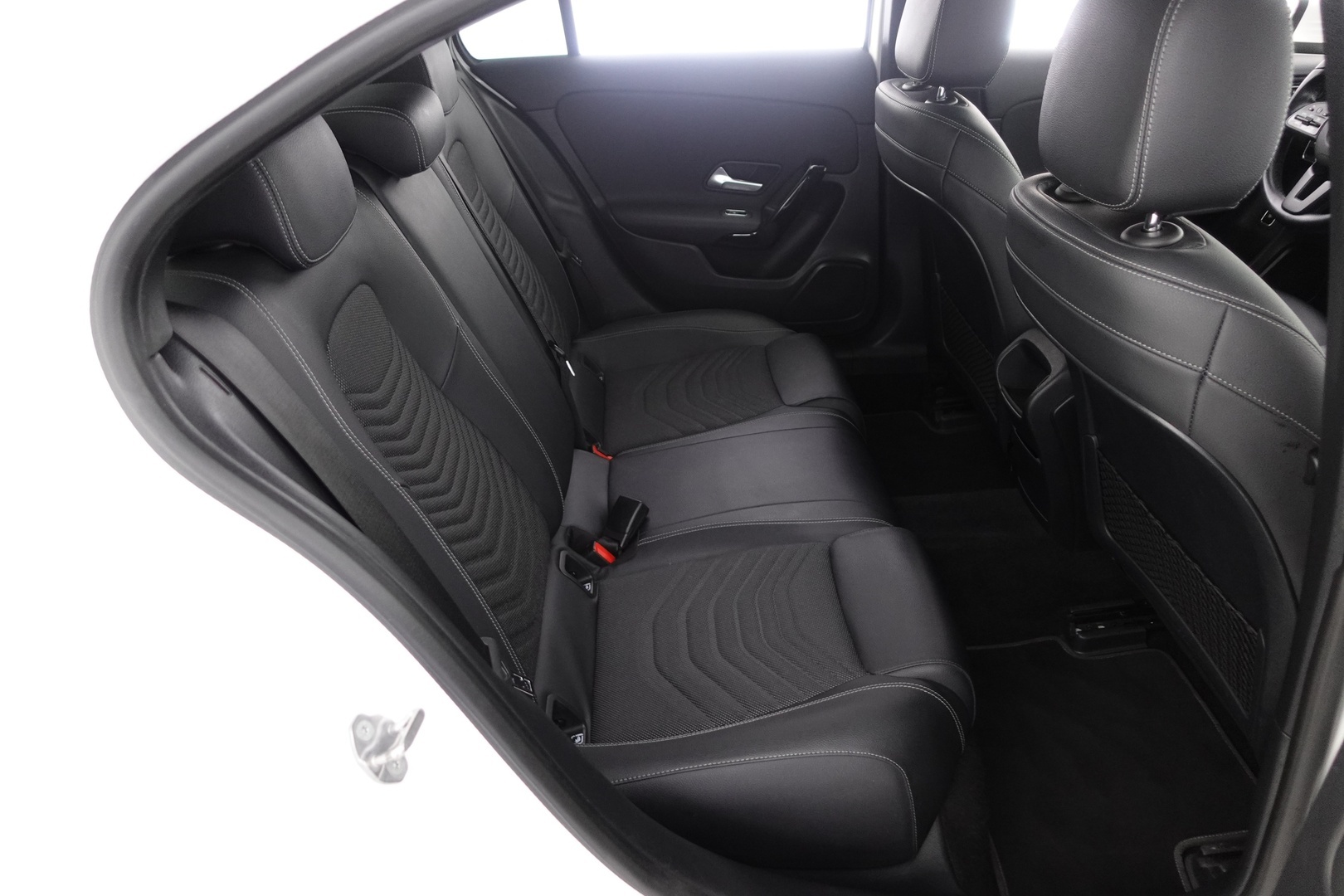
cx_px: 672
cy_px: 448
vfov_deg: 53.1
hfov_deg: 73.7
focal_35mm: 24
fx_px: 896
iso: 800
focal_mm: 9.4
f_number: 1.8
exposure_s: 1/20
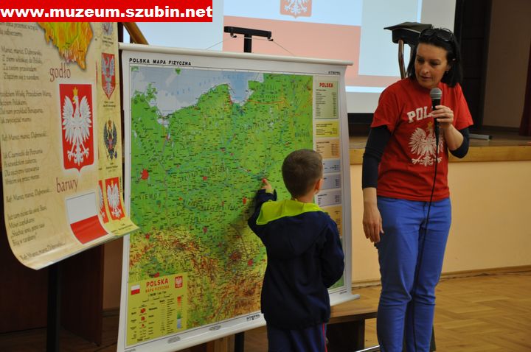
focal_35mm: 68
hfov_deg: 29.9
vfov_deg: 20.1
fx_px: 994
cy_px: 176
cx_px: 266
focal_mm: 45
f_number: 4.8
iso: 800
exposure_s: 1/50
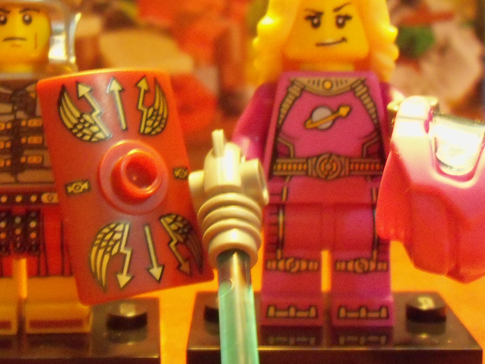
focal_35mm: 65
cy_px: 146
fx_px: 911
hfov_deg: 29.7
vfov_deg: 22.6
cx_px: 173
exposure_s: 1/13
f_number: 2.9
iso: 400
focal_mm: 5.7
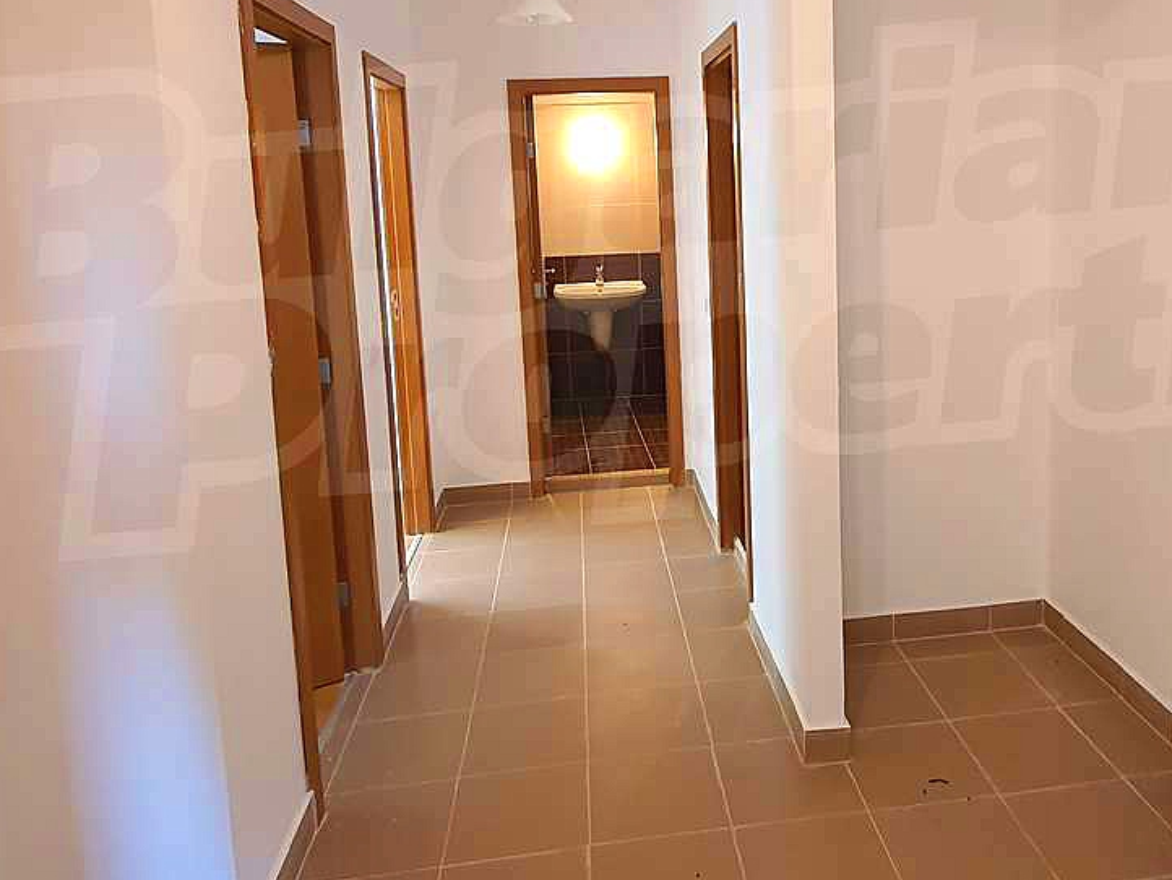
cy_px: 290
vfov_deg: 50.4
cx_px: 730
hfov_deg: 64.4
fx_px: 914
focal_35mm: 27
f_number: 2.2
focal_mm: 1.8
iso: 320
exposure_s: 1/50
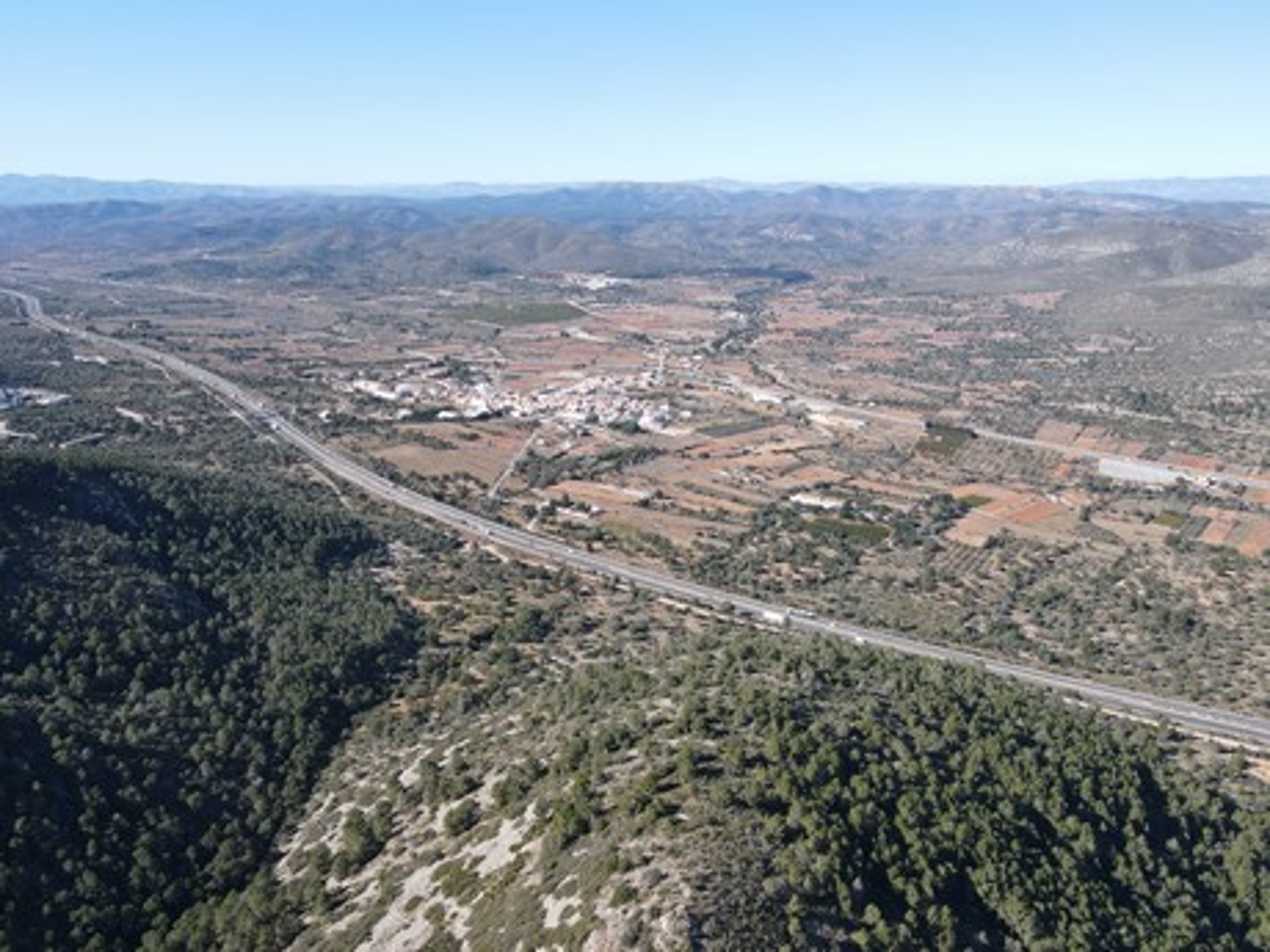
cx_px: 635
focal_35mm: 24
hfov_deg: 71.6
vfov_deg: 56.8
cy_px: 476
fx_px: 881
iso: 100
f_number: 2.8
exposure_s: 1/350
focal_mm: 4.5
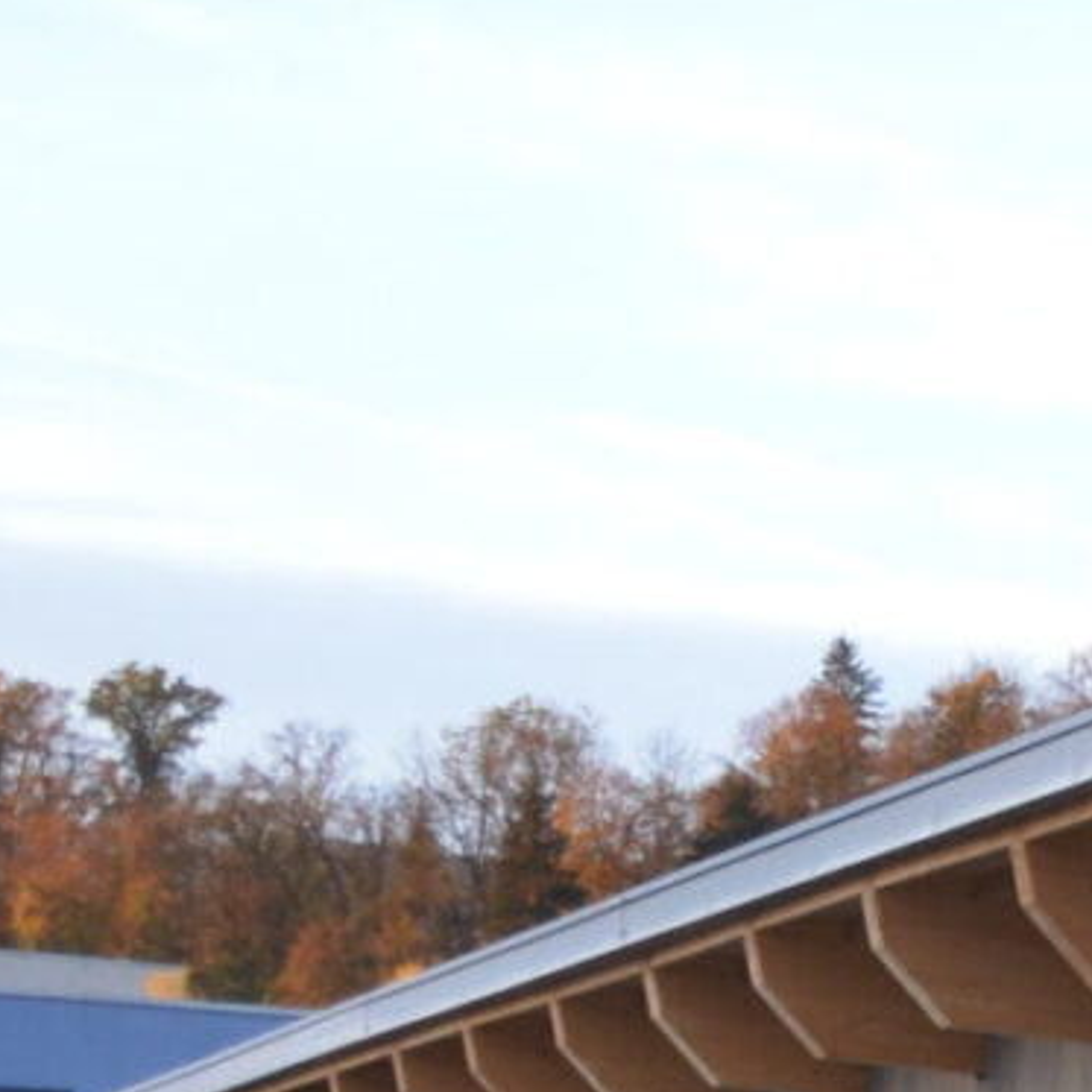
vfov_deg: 12.5
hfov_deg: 10.1
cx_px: 2999
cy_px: 908
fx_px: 4961
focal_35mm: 139
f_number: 3.5
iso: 360
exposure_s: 1/125
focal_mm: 18
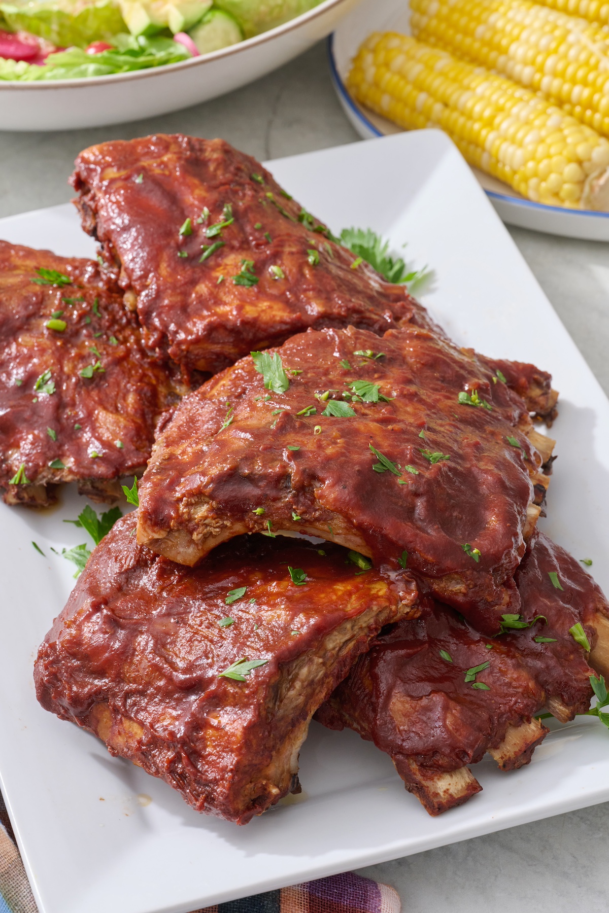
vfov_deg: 19.5
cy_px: 456
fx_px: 2664
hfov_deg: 13.0
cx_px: 304
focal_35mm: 105
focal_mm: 105
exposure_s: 1/200
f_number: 14
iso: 800
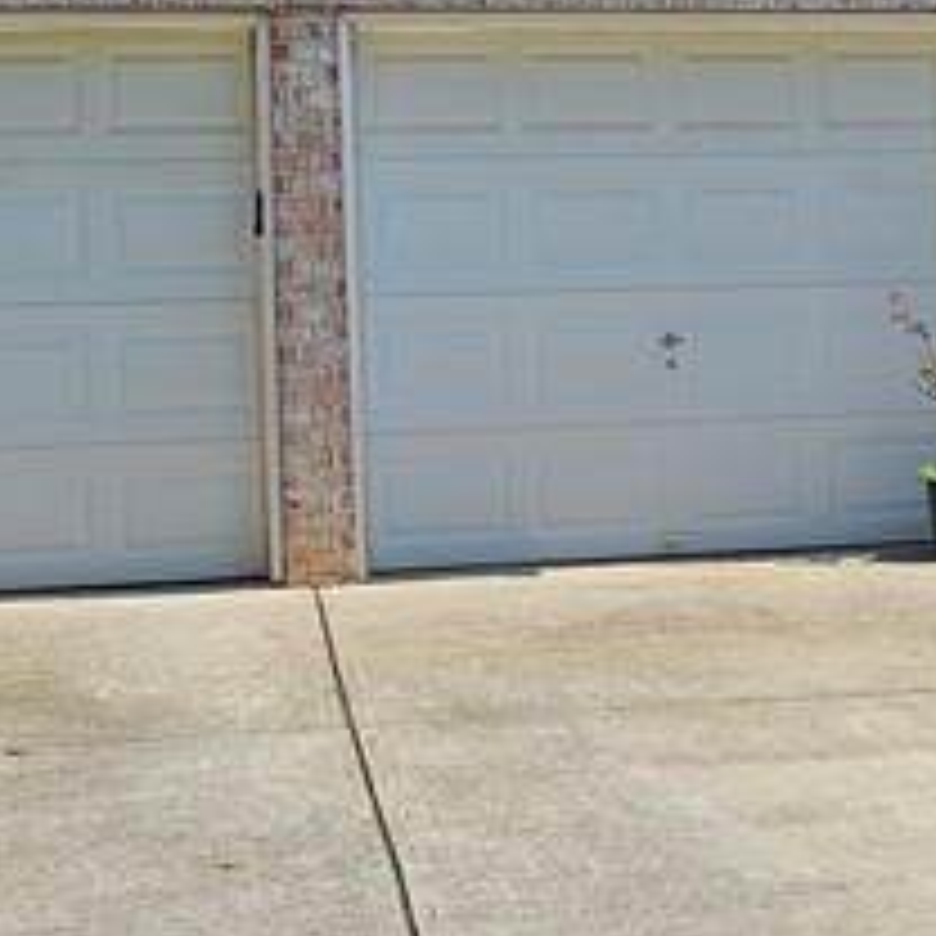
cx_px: 990
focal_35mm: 100
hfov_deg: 16.9
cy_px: 261
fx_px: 3059
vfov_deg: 17.3
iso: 10
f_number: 1.7
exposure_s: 1/909
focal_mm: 6.3
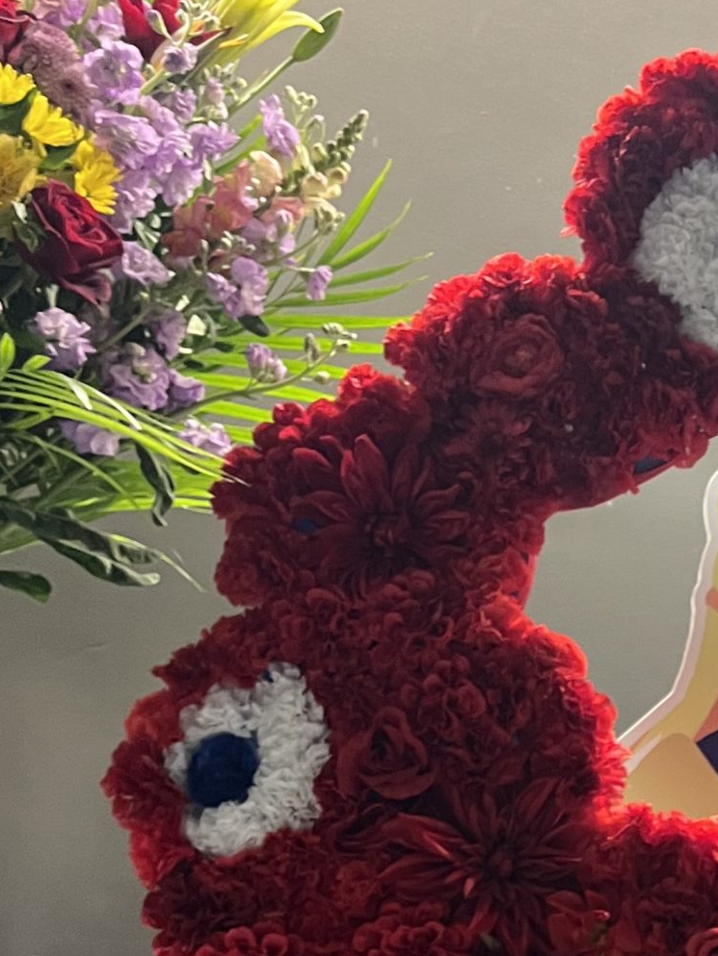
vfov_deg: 26.9
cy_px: 1022
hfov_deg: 20.2
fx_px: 1853
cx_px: 922
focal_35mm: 67
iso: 400
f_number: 1.6
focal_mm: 5.1
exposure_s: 1/33
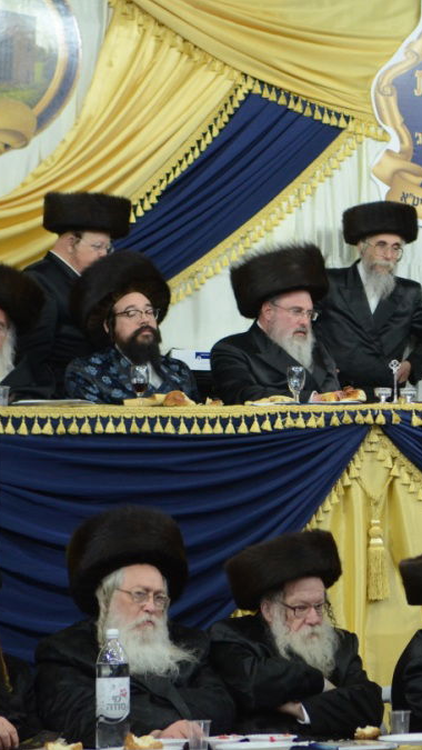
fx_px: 2600
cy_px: 376
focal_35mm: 131
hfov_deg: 9.2
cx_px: 464
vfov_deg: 16.4
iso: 1250
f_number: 2.8
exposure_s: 1/100
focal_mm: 55
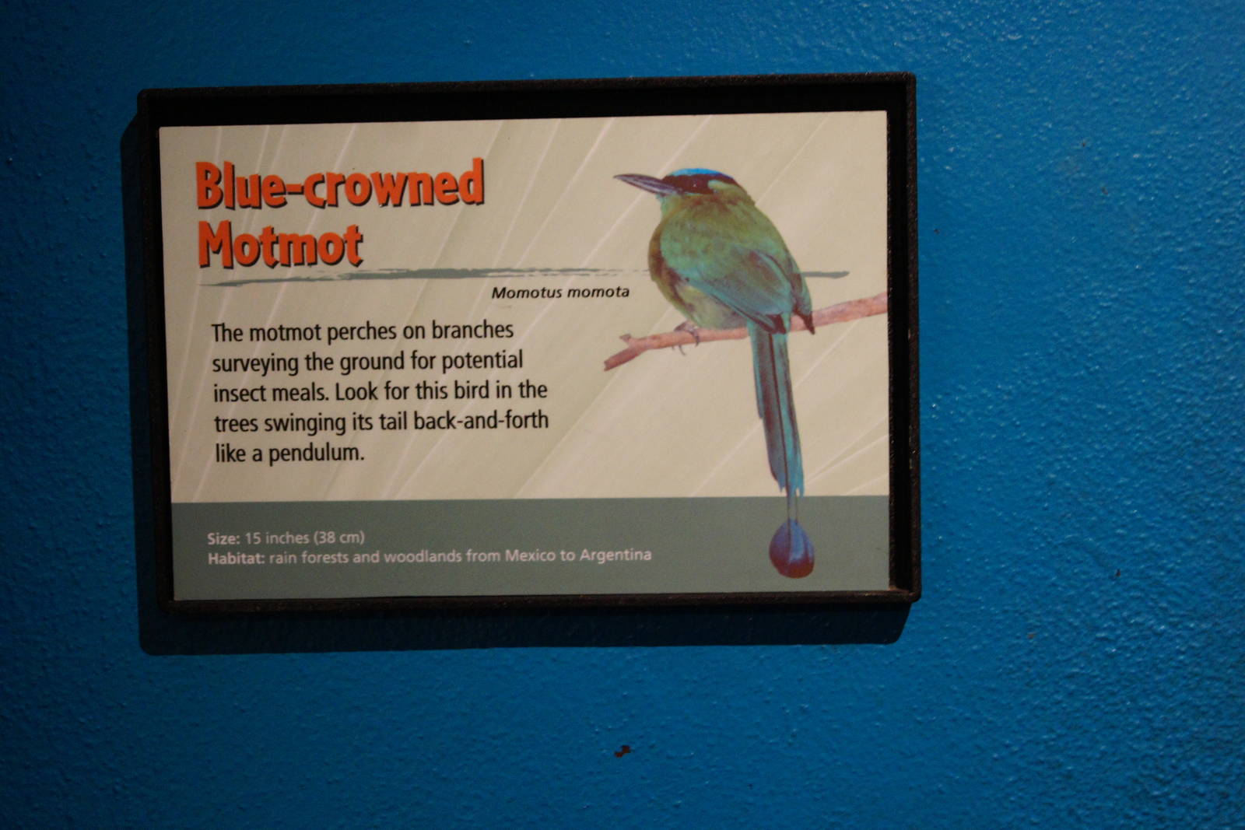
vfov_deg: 18.2
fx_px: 2594
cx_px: 622
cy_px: 415
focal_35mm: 75
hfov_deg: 27.0
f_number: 5.6
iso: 1600
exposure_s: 1/40
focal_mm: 50
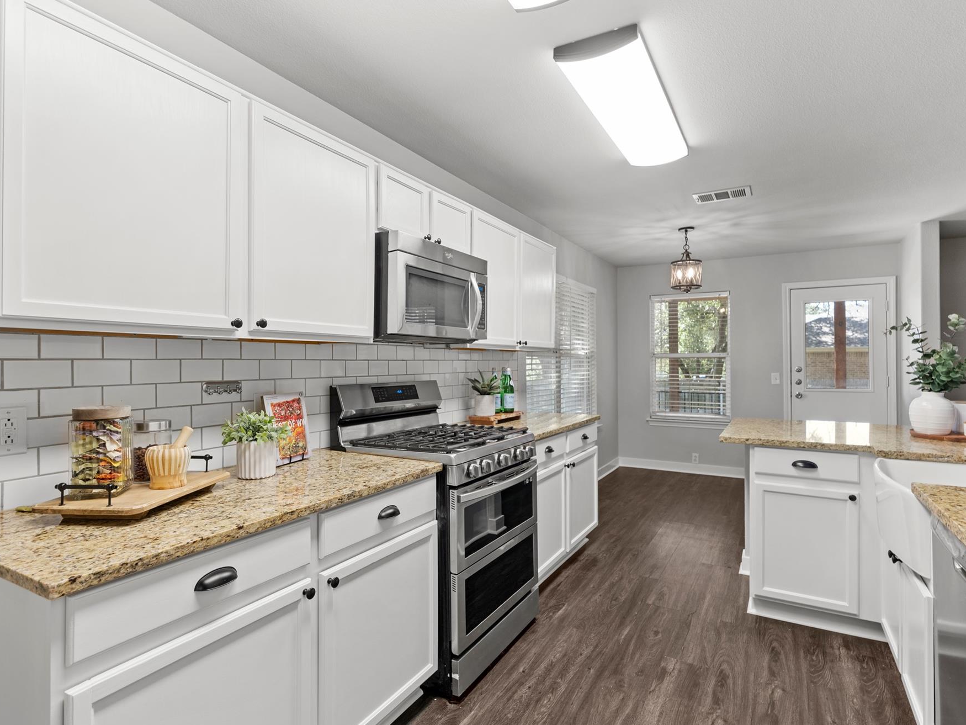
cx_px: 469
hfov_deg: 87.7
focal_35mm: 18
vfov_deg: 71.6
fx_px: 502
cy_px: 359
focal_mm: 16
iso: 250
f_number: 8
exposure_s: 1/8
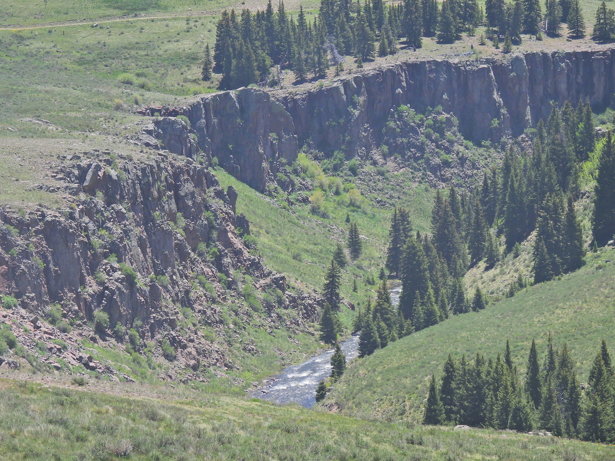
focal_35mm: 150
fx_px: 2665
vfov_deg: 9.9
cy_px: 230
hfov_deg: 13.2
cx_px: 308
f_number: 4.5
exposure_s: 1/500
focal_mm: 26.8
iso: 100
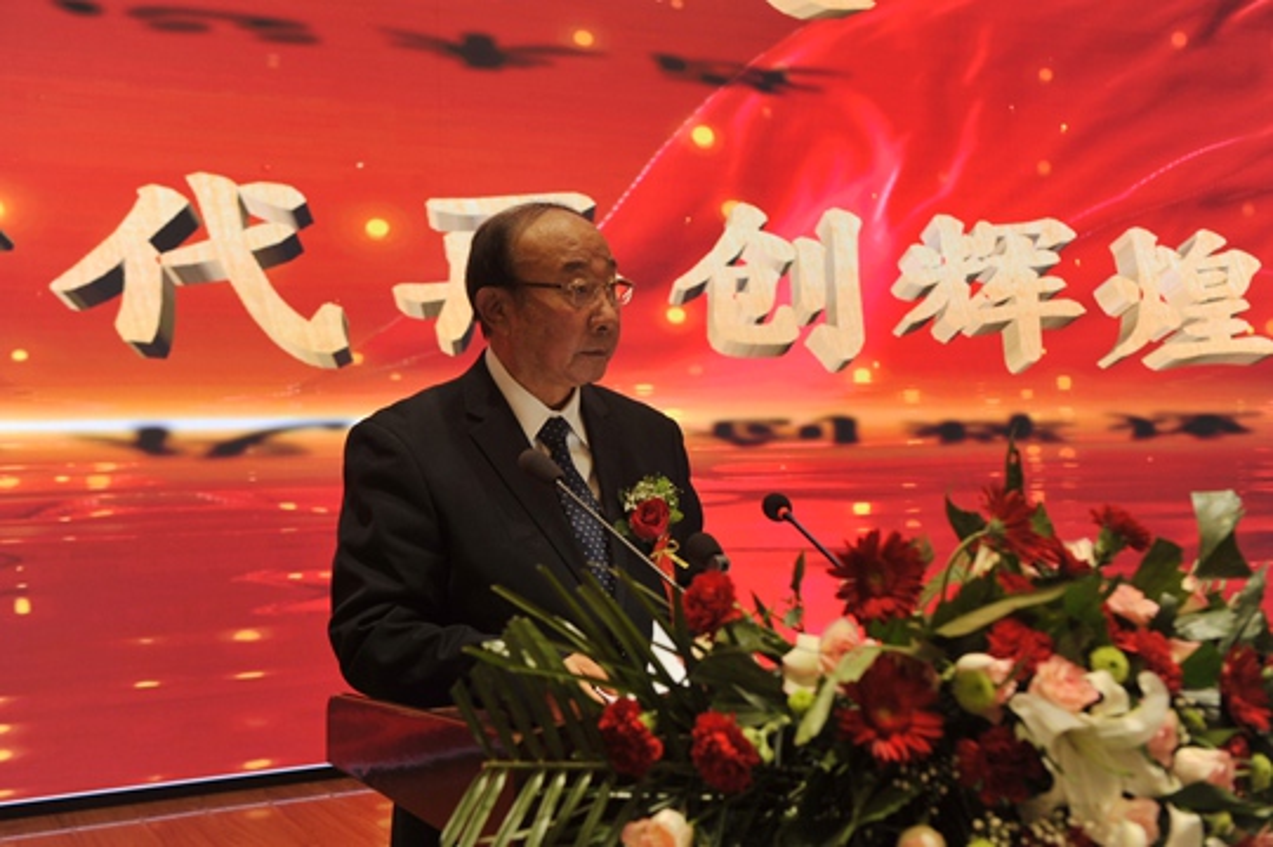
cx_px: 636
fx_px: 1696
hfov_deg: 41.1
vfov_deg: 28.0
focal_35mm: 48
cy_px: 424
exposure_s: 1/125
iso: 800
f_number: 5
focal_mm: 48
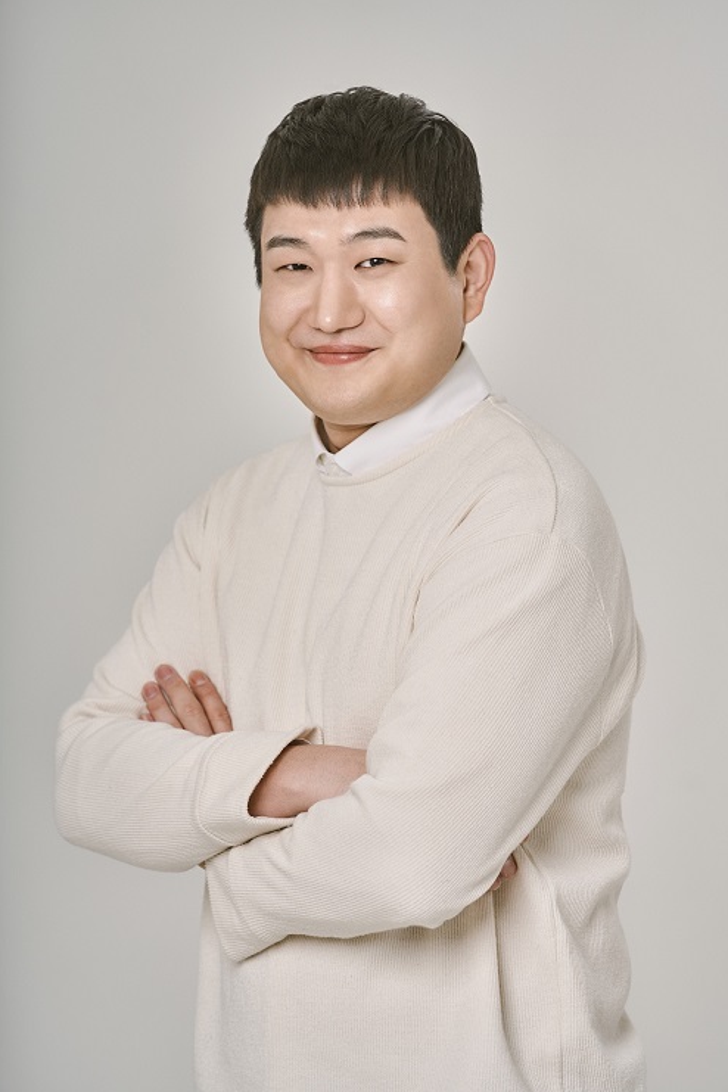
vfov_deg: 12.2
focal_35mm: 169
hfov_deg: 8.1
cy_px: 545
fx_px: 5126
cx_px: 365
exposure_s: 1/250
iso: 160
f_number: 4.5
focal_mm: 168
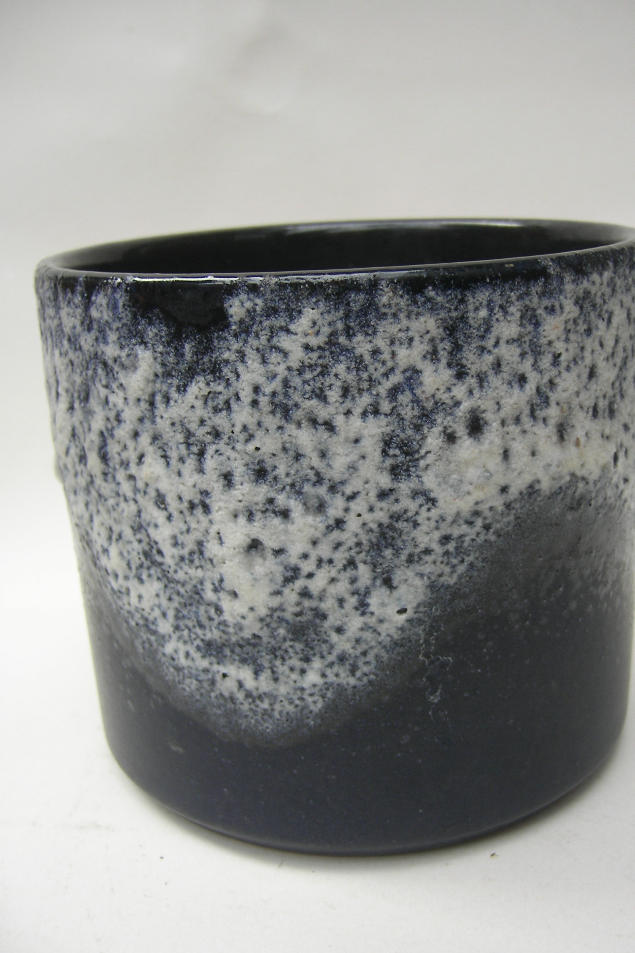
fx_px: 1005
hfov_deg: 35.0
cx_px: 345
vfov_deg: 50.7
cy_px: 470
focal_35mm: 38
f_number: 2.8
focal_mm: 60
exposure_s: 1/60
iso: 64
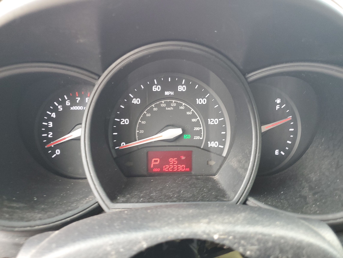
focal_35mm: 26
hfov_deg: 67.3
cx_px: 172
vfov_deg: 53.1
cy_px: 129
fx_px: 258
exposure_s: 1/60.2
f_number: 1.5
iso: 106
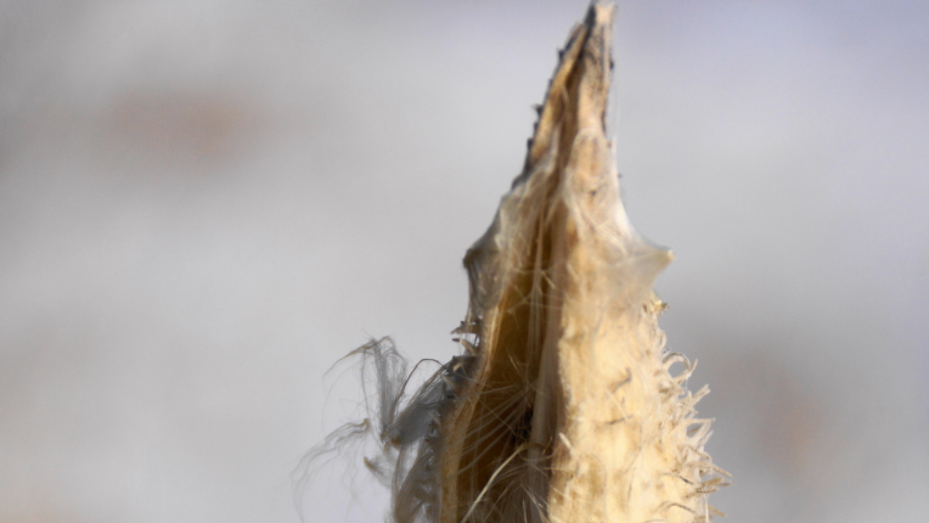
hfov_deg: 7.5
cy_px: 394
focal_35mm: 288
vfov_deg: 4.2
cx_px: 587
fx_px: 7095
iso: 125
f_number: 5.6
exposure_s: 1/250
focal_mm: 140
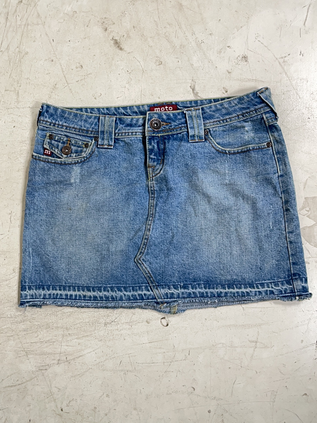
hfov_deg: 51.4
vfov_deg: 65.3
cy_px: 212
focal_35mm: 27
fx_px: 330
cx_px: 158
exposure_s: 1/100
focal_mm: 5.1
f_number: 1.6
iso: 50
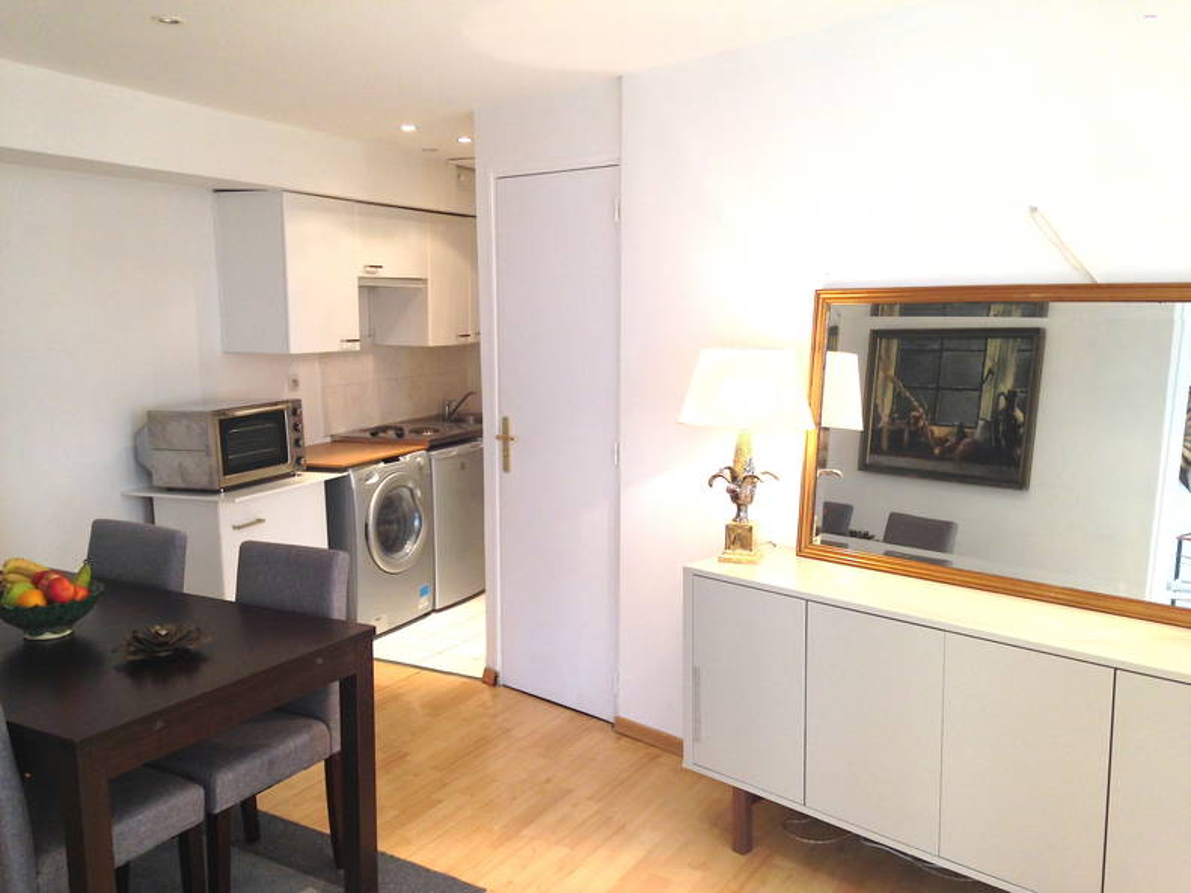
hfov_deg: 55.4
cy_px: 446
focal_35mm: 33
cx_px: 596
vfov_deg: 42.9
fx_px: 1135
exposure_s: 1/20
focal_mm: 4.12
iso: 64
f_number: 2.4
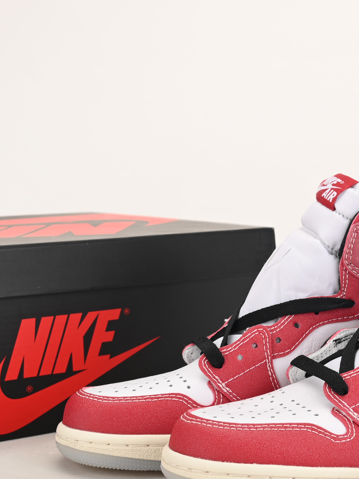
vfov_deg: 19.8
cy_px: 266
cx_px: 322
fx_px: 1369
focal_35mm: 99
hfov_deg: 14.8
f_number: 11
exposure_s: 1/200
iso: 100
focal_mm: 49
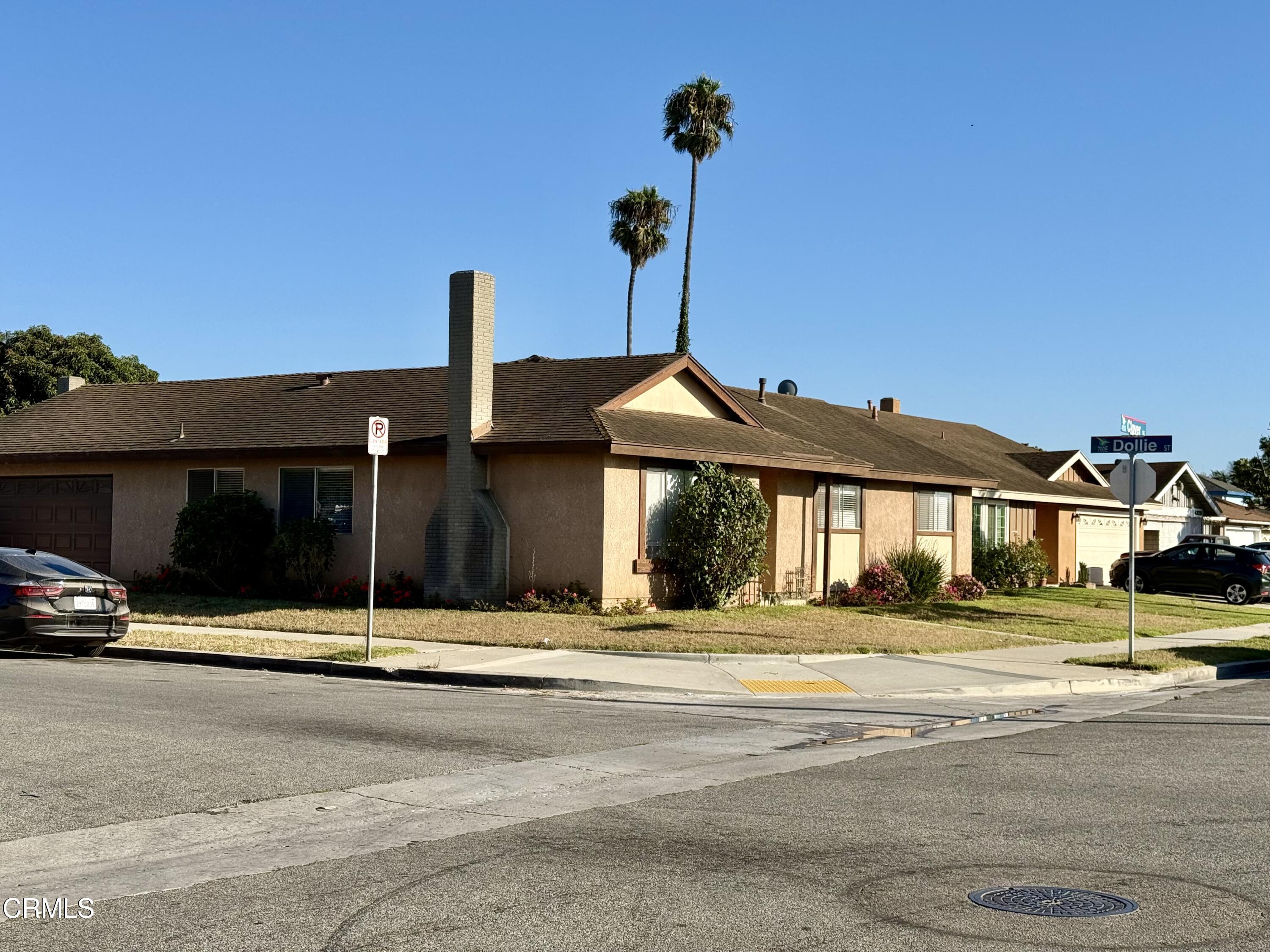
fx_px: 1761
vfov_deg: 30.3
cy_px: 476
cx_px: 635
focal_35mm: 48
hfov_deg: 39.7
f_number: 1.78
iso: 64
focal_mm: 6.76
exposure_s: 1/4329
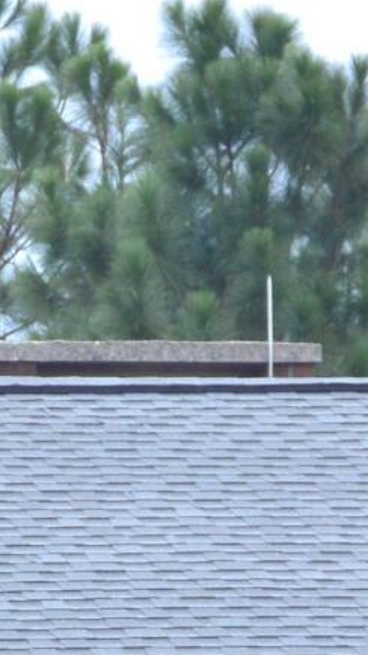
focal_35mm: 456
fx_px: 7913
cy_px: 1358
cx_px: -152
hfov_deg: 2.7
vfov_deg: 4.7
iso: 400
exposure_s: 1/200
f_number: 10
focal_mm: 42
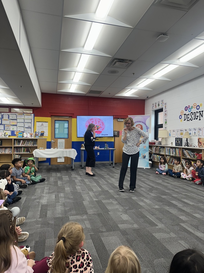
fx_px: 189
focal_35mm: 24
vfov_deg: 71.6
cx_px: 102
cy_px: 136
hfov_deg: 56.8
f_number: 1.78
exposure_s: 1/120
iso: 100
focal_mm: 6.86
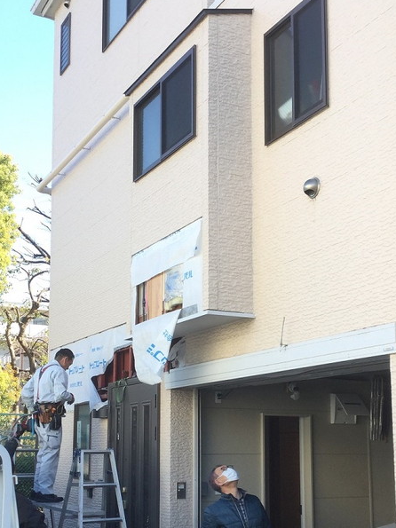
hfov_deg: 29.1
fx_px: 763
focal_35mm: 50
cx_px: 215
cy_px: 351
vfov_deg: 37.8
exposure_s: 1/224
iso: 25
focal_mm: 3.3
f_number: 2.4
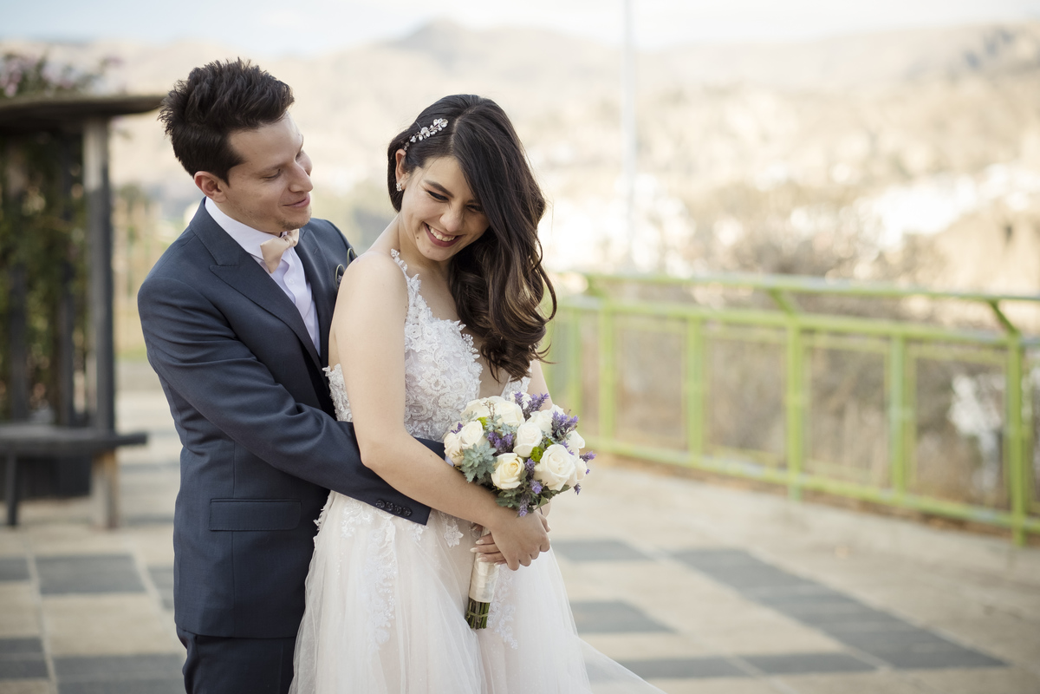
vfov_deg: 16.3
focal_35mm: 84
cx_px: 520
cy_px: 347
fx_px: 2426
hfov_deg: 24.2
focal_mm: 56
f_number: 2
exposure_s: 1/2000
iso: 400
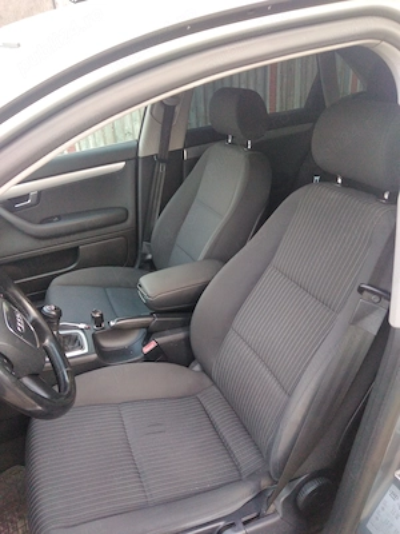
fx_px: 401
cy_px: 267
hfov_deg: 53.1
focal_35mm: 26
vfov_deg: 67.3
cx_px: 200
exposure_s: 1/25
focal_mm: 3.6
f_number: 1.8
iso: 290
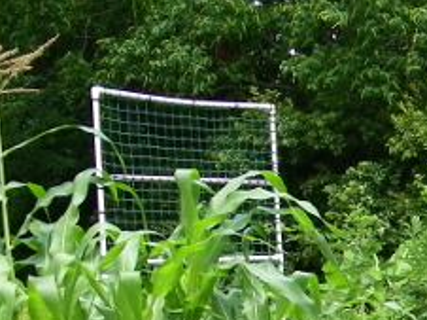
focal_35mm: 131
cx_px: 741
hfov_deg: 13.7
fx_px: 1614
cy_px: 445
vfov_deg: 11.0
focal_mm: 6.6
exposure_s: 1/320
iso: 100
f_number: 3.7
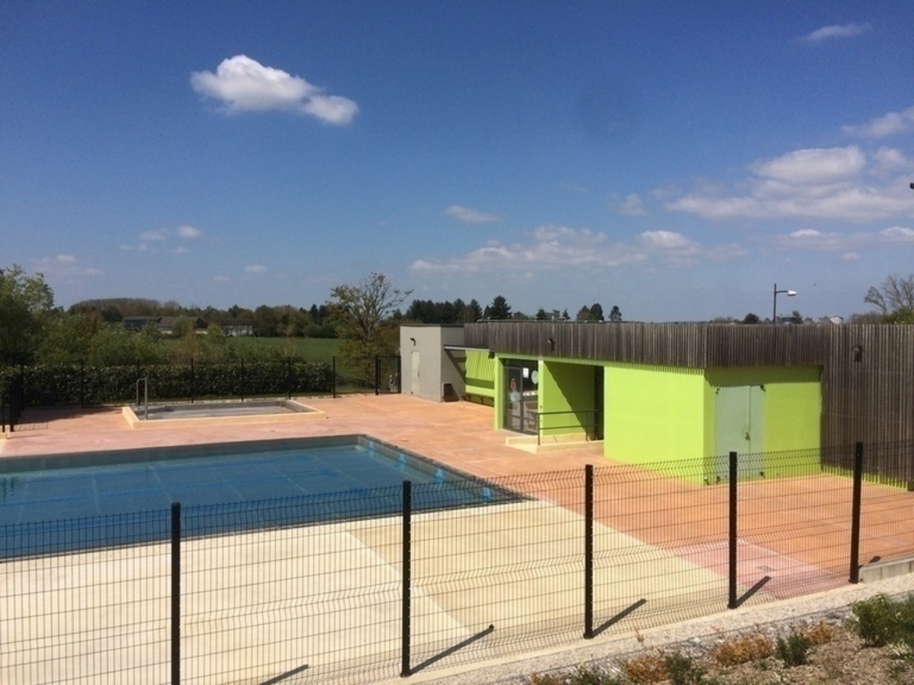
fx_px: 766
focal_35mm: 29
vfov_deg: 48.2
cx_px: 457
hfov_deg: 61.7
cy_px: 342
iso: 32
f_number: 2.2
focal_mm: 4.15
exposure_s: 1/4566
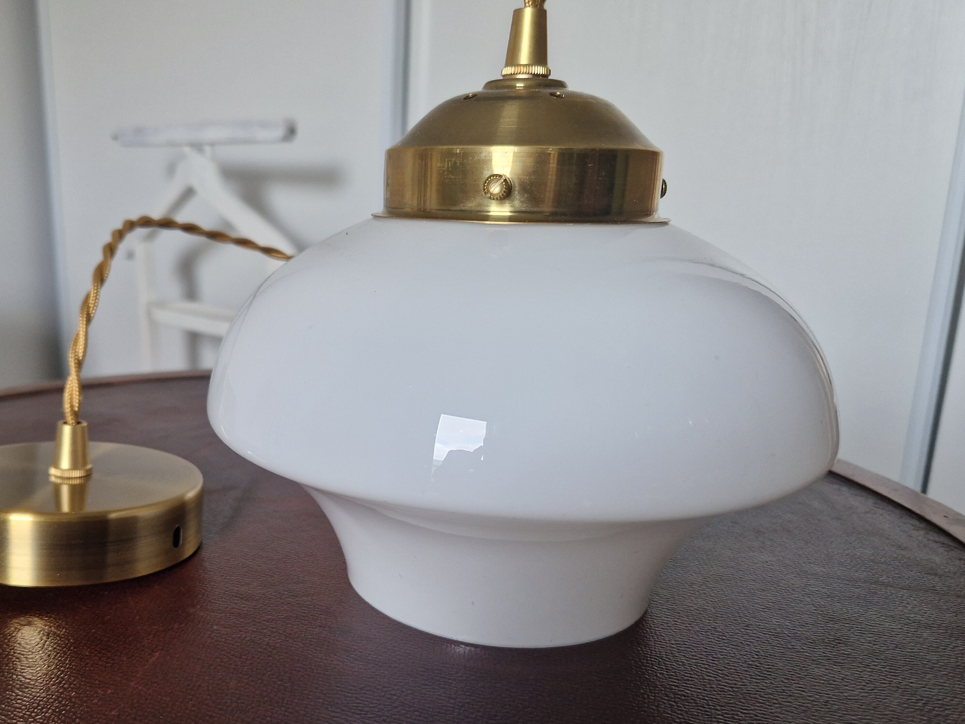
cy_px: 394
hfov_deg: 57.6
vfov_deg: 45.4
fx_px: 864
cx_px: 360
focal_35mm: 31
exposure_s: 1/100
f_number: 1.8
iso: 250
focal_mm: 5.4
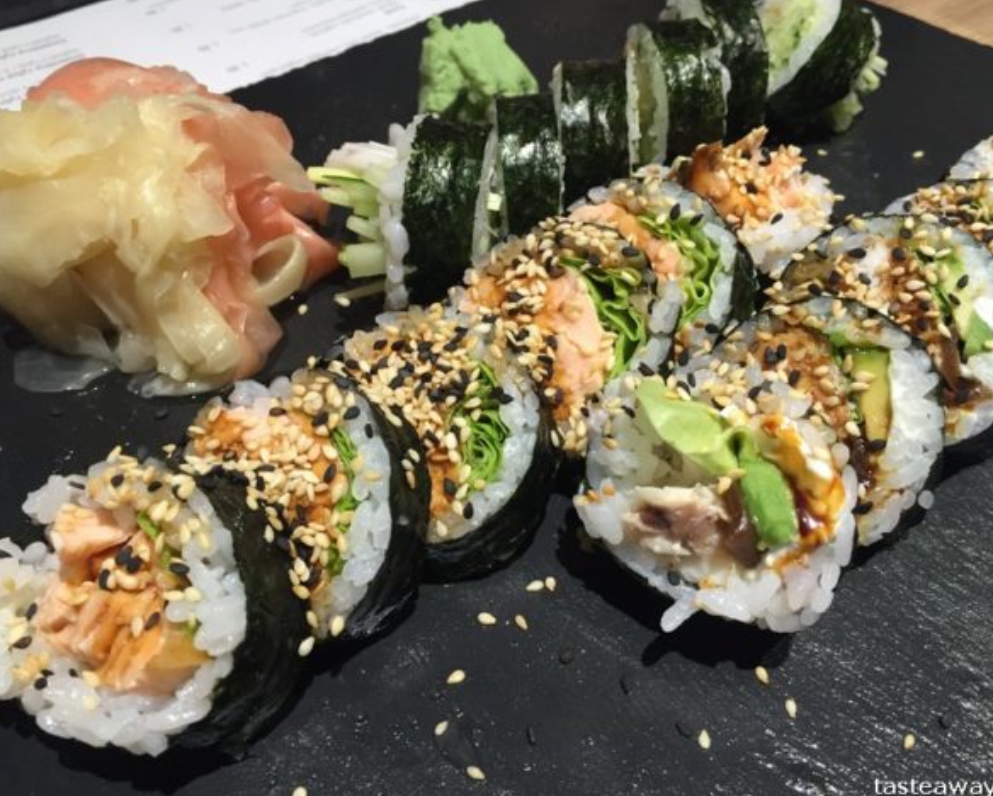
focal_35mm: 31
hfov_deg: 57.1
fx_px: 912
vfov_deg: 47.2
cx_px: 491
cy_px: 396
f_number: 2.2
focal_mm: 4.15
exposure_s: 1/33
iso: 125
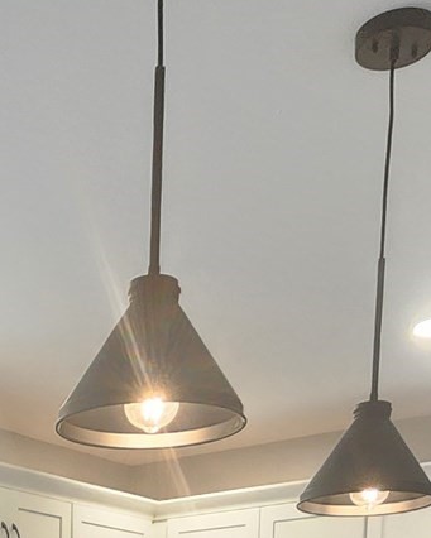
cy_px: 918
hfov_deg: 23.9
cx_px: -1
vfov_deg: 22.0
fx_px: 972
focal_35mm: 61
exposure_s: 1/60
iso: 200
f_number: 2.2
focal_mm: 2.2
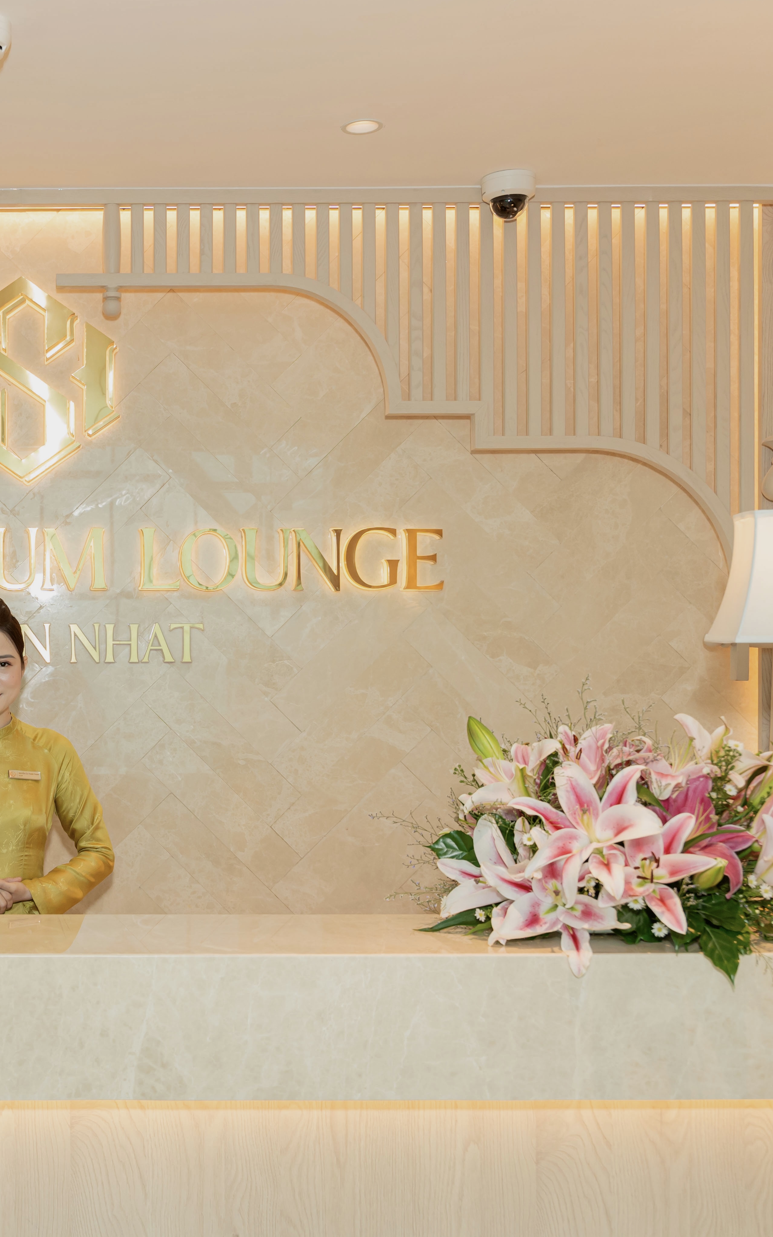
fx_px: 1416
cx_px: -34
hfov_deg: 28.3
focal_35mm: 42
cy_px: 670
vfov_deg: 47.1
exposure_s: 1/160
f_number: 3.5
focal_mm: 24
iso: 640
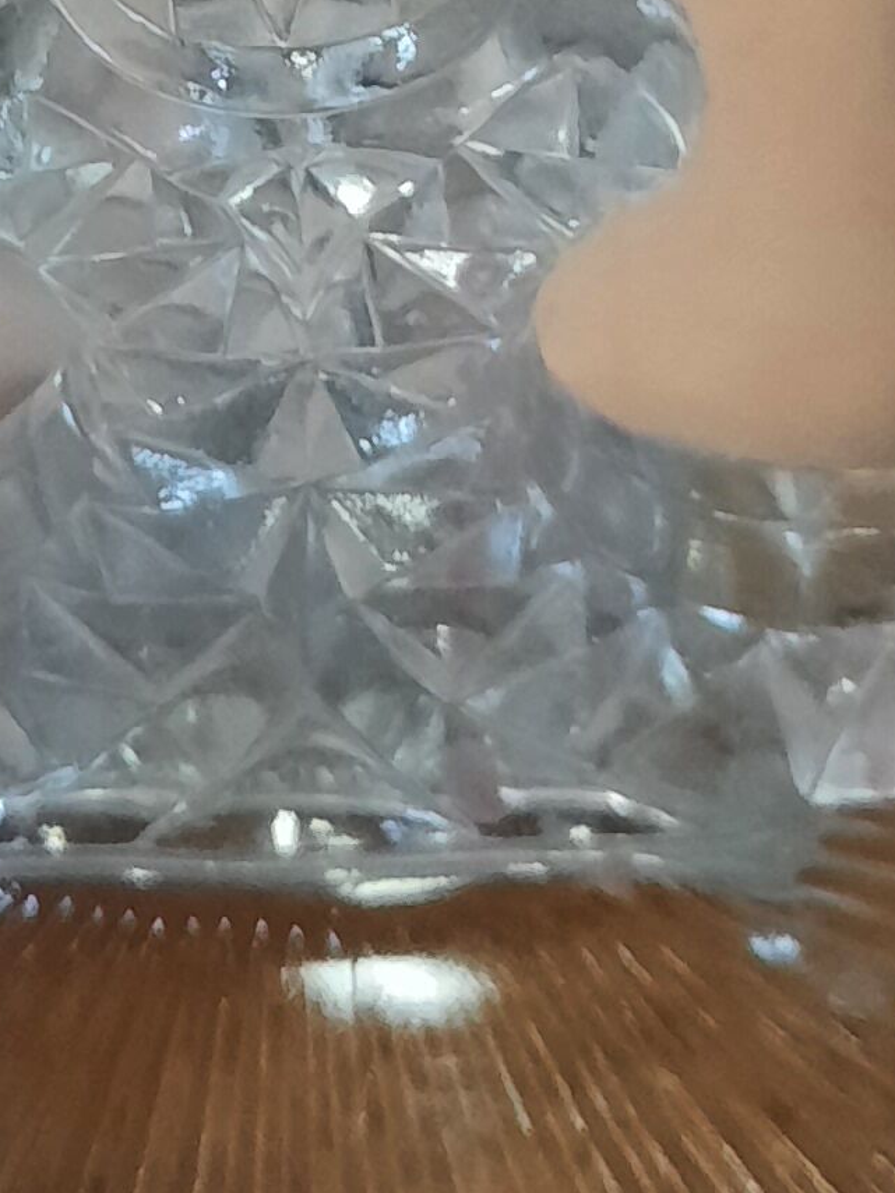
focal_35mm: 117
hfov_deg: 12.5
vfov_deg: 16.1
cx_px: 61
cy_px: -278
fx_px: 4034
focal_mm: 4.6
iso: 400
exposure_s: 1/50
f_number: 2
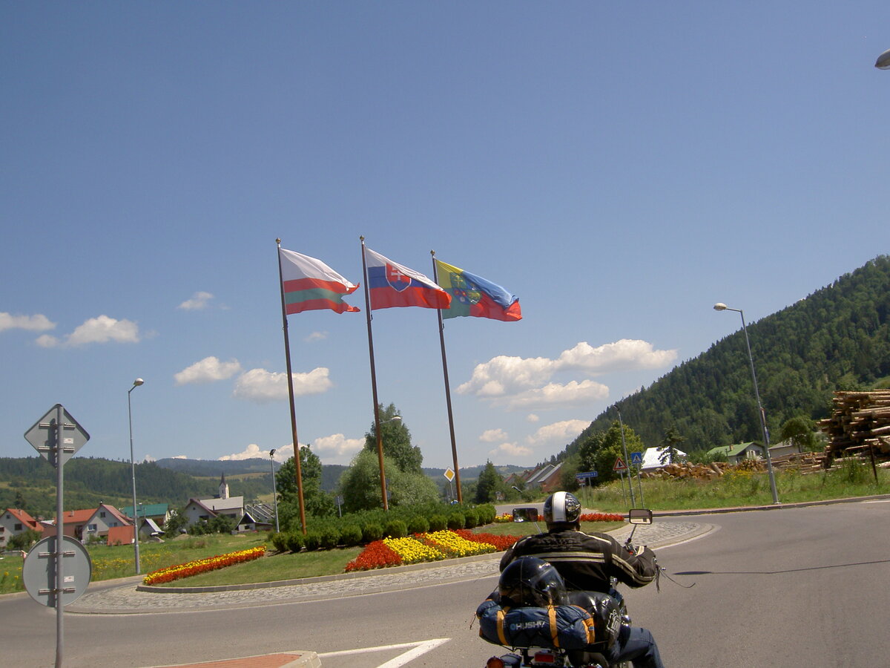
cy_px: 334
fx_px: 874
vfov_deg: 41.8
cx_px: 445
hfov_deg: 54.0
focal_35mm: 34
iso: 50
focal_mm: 5.6
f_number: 4.7
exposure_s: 1/640
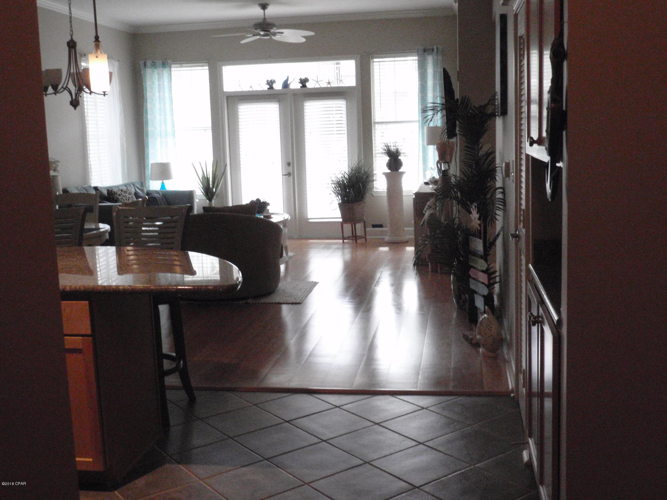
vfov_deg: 36.0
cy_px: 250
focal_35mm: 40
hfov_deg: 46.8
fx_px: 771
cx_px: 334
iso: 800
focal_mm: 7.25
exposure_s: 1/160
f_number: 3.9
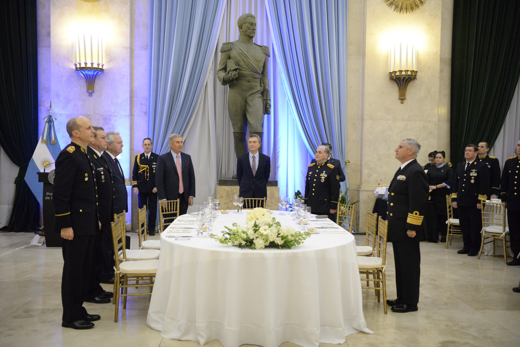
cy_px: 174
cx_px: 260
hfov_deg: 55.8
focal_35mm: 34
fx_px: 491
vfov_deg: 38.9
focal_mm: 34
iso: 6400
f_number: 2.8
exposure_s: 1/250
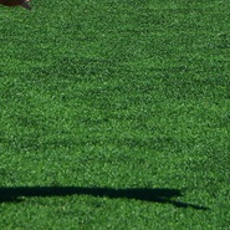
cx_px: -91
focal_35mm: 400
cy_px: -71
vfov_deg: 4.4
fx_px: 3007
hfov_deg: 4.4
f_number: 6.3
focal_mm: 85
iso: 200
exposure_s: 1/1000
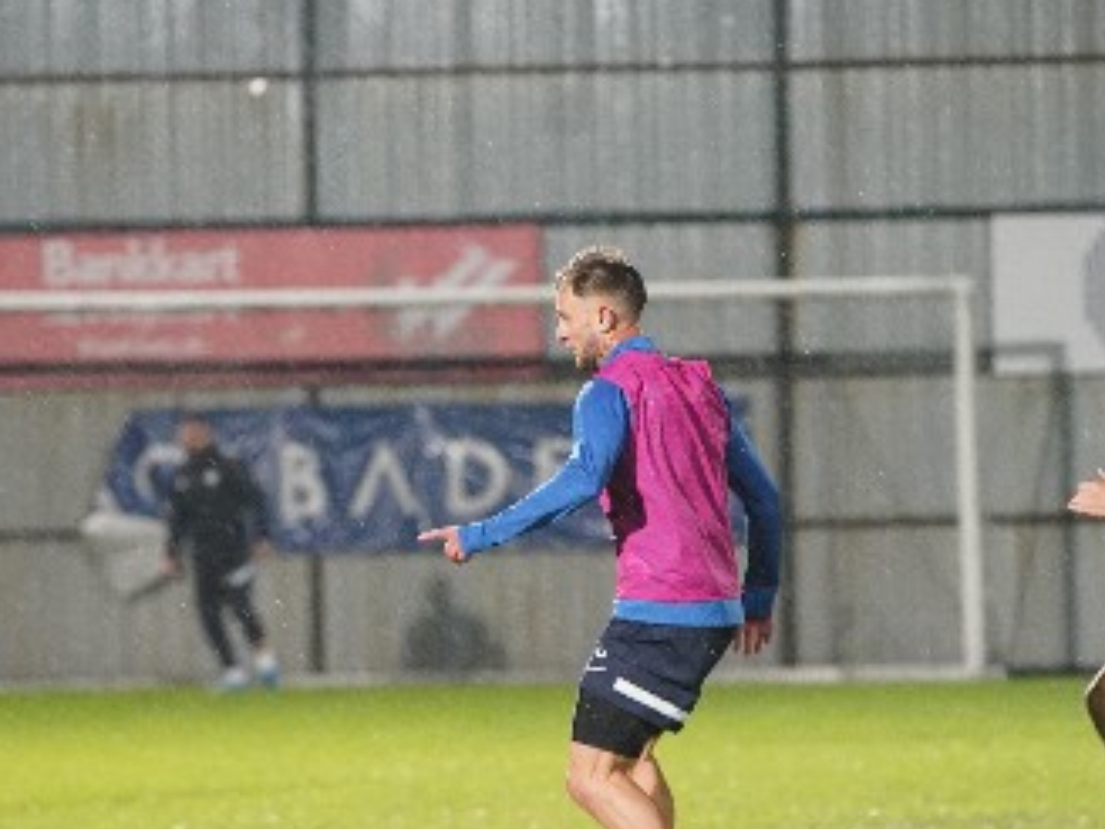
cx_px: 559
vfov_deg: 3.8
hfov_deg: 5.0
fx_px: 12545
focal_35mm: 393
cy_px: 463
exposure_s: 1/320
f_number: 3.5
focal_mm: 200
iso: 5000
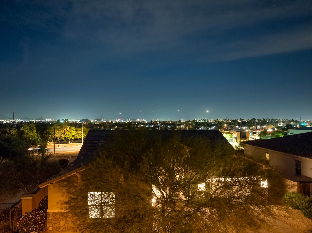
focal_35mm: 24
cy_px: 116
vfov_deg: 56.8
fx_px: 216
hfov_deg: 71.6
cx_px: 156
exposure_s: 1/4
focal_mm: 12.3
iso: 1650
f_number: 2.8
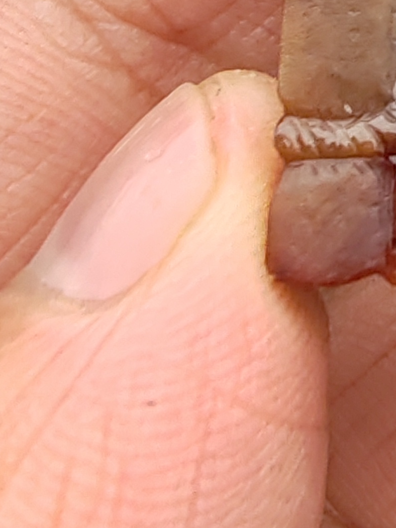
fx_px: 1510
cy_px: -381
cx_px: 743
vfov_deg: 16.9
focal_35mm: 99
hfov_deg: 13.3
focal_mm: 1.96
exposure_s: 1/790
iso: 50
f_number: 2.2
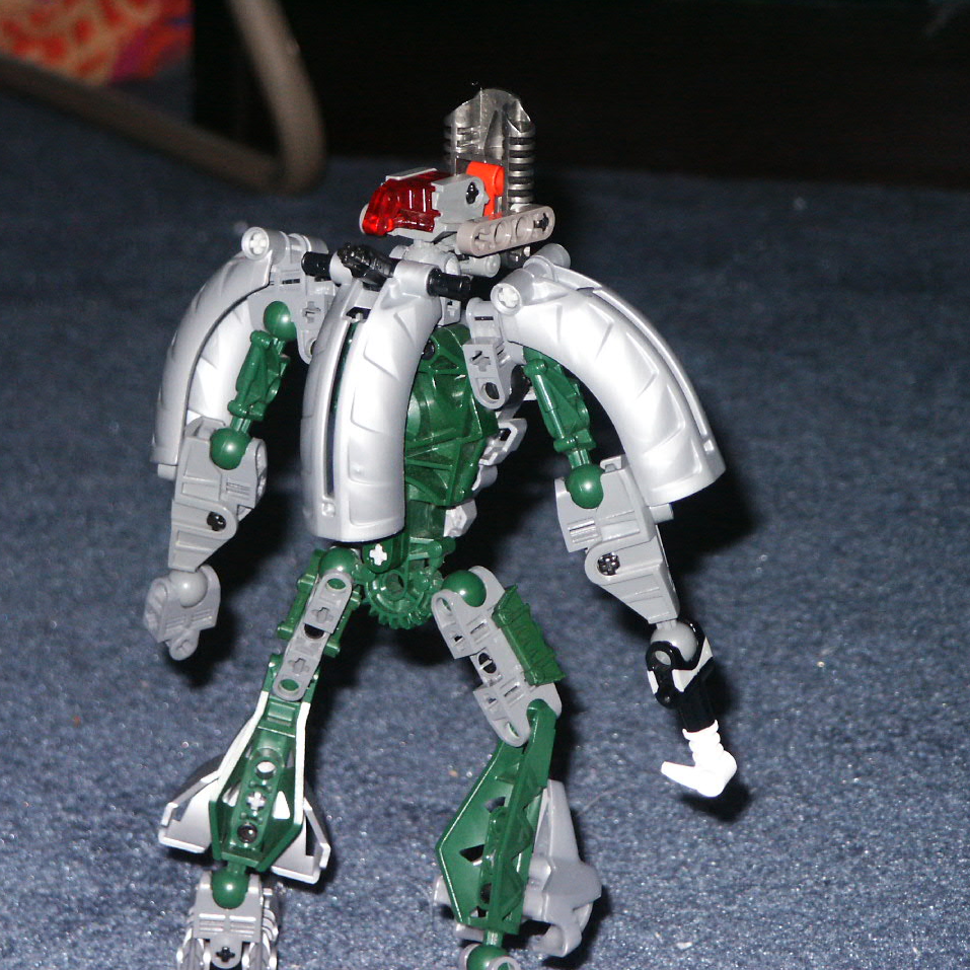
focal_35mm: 156
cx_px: 359
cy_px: 484
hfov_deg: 11.2
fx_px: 4946
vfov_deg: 11.2
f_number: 3.6
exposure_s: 1/125
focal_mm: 26.92
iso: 200
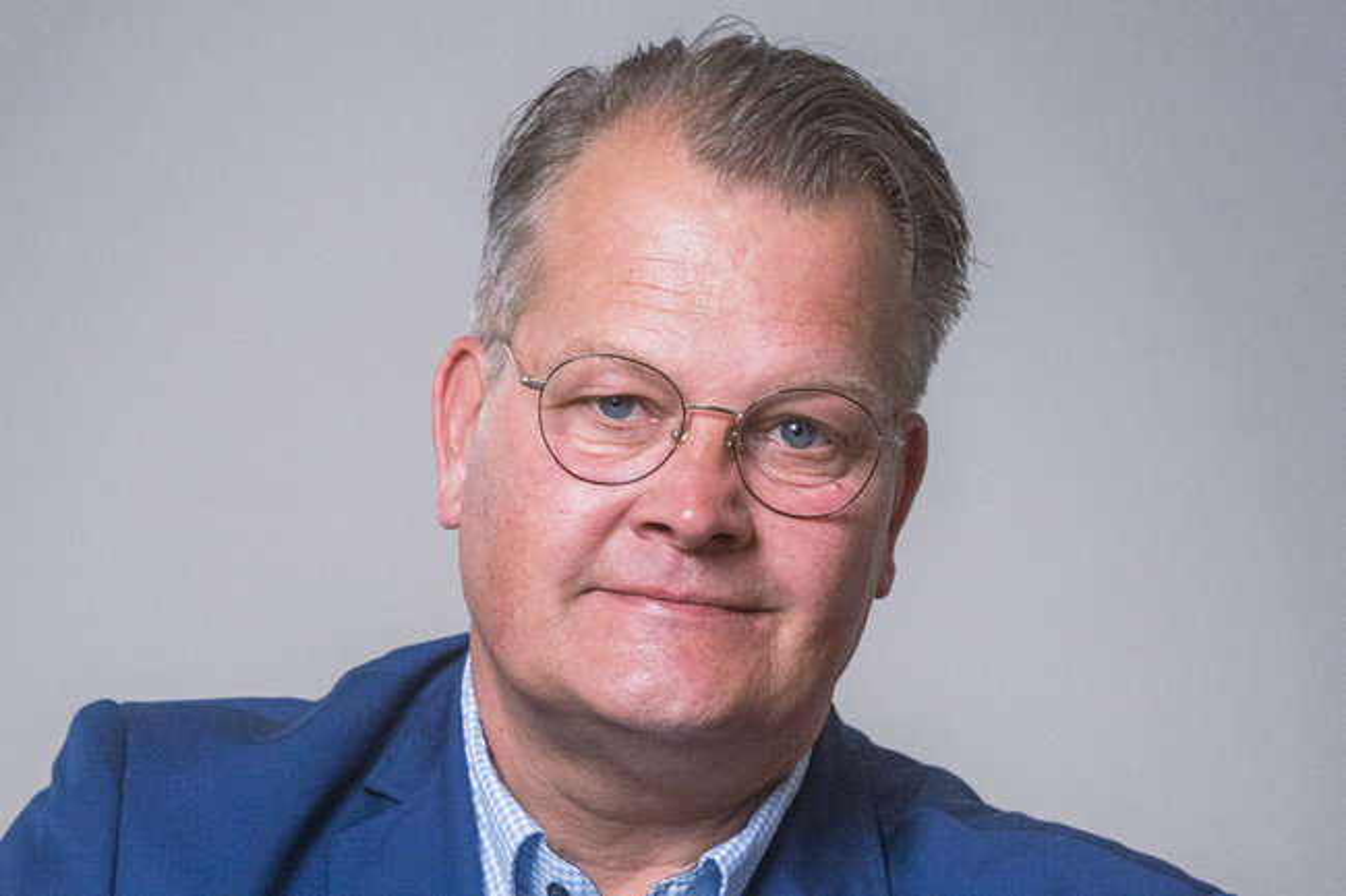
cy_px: 448
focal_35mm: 85
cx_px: 673
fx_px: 3177
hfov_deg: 23.9
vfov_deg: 16.1
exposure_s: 1/100
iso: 2000
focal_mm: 85
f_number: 5
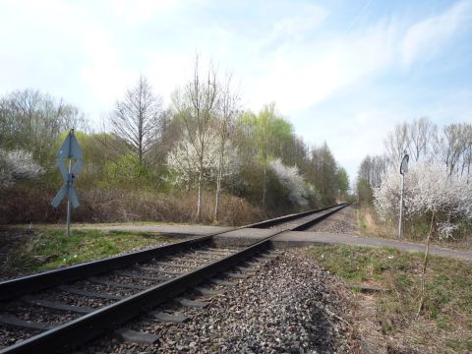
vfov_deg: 44.2
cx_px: 236
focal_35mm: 32
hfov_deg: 56.8
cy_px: 177
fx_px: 436
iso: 100
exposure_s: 1/320
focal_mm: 5.2
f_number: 4
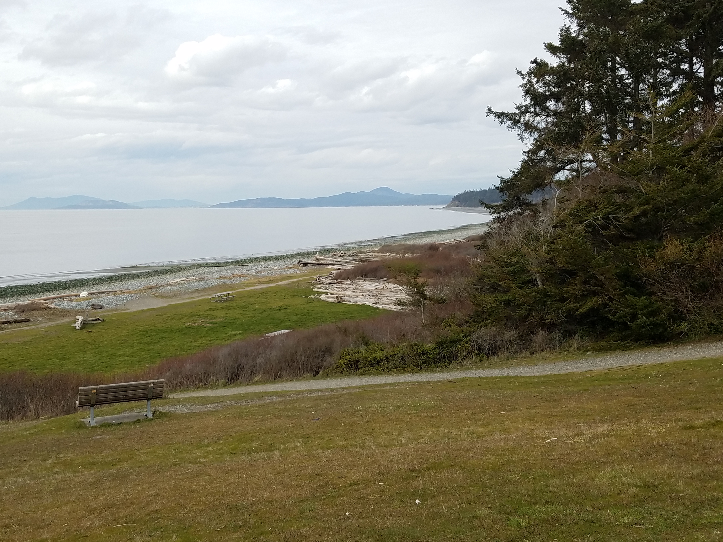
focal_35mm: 40
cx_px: 290
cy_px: 230
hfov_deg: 46.5
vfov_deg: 35.9
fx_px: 835
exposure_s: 1/1476
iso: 50
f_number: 1.7
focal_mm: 4.2
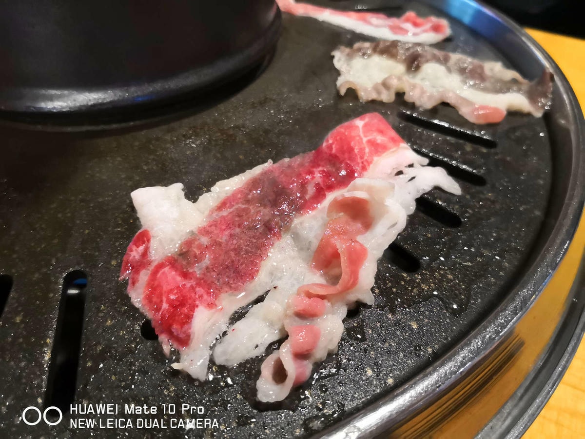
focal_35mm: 27
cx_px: 292
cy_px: 220
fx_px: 456
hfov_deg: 65.3
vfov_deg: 51.4
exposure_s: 1/60
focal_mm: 3.95
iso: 1000
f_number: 1.6
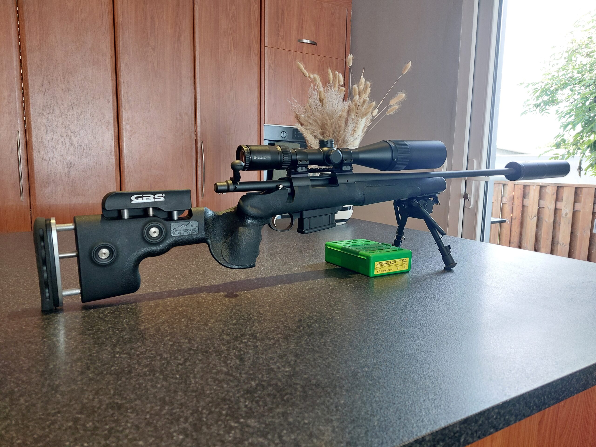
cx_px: 298
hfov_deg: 69.4
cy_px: 224
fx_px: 430
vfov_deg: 54.9
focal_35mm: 25
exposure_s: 1/50
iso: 100
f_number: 1.8
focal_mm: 5.23
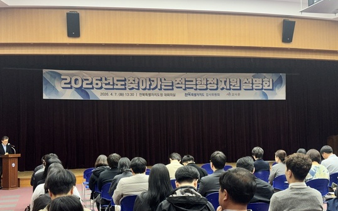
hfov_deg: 38.9
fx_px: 479
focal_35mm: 52
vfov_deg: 24.8
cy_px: 115
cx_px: 168
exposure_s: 1/120
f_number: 1.78
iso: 100
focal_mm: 6.76
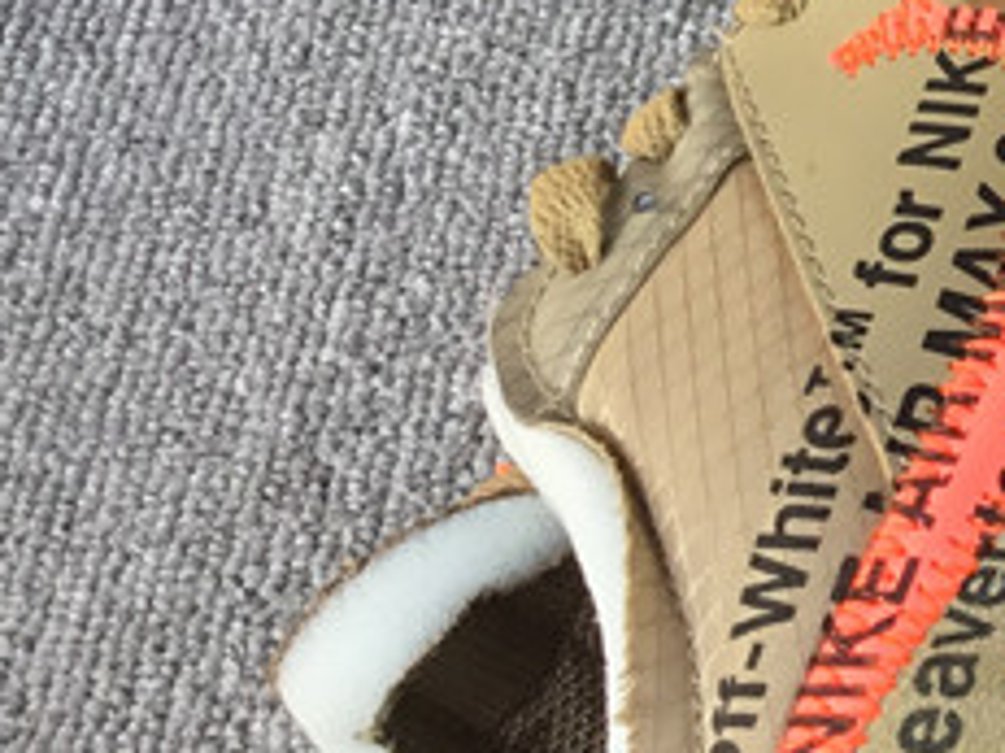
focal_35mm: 121
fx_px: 3511
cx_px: 1914
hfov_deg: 14.1
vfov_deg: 12.1
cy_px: -24
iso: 25
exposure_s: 1/245
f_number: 2.4
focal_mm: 3.3
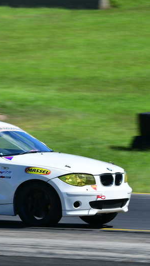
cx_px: -47
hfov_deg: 2.4
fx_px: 3511
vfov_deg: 4.3
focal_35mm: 497
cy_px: 133
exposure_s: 1/250
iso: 200
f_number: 11
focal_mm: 210
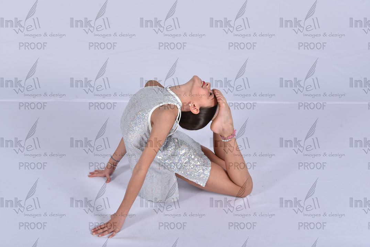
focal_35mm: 49
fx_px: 504
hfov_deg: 40.3
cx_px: 186
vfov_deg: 27.5
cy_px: 121
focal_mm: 48
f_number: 8
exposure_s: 1/200
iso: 250
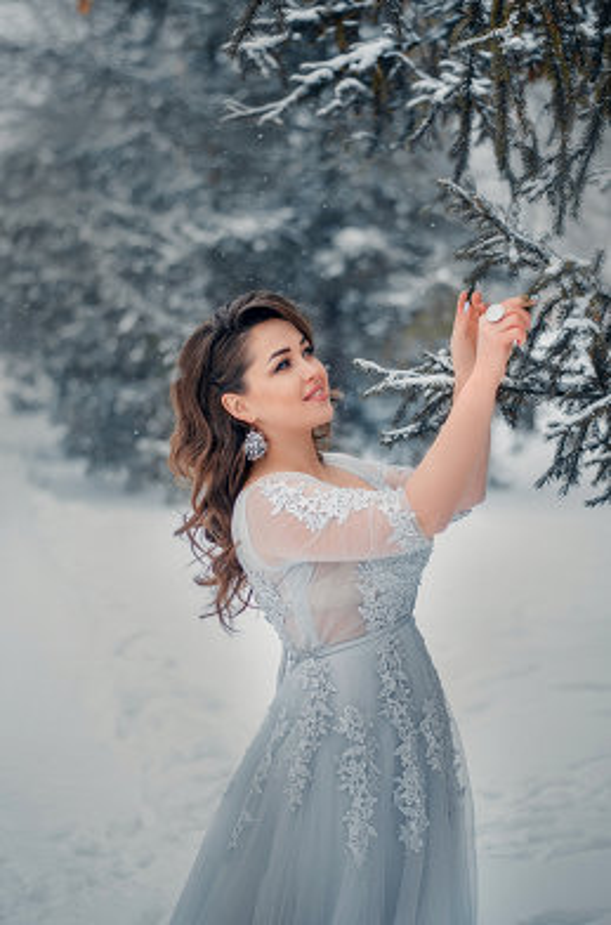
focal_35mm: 75
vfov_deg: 27.1
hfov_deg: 18.1
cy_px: 462
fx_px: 1921
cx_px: 306
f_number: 1.8
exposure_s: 1/320
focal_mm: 50
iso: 100
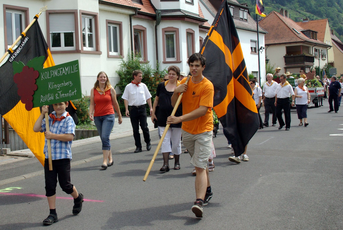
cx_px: 172
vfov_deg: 32.0
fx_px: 401
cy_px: 115
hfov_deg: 46.4
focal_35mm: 42
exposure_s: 1/500
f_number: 8
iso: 400
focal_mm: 28
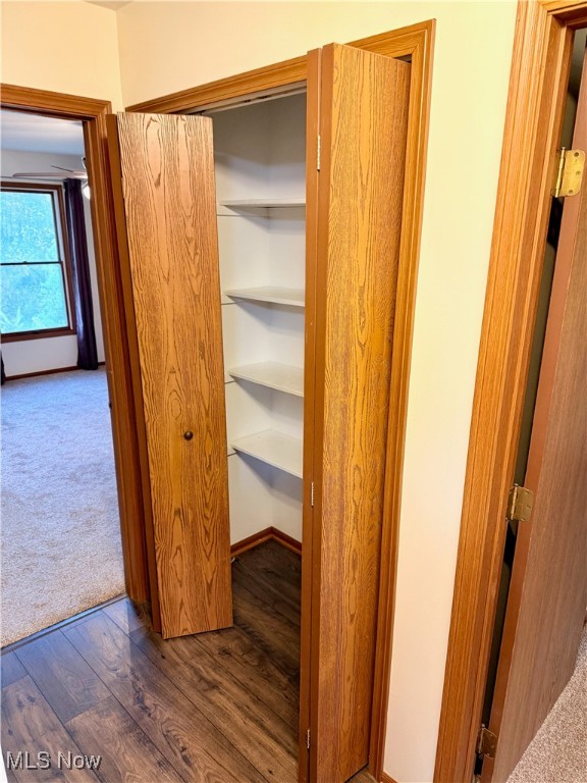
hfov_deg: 56.8
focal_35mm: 24
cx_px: 294
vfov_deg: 71.6
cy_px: 392
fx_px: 543
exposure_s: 1/60
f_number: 1.78
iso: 250
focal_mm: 6.76
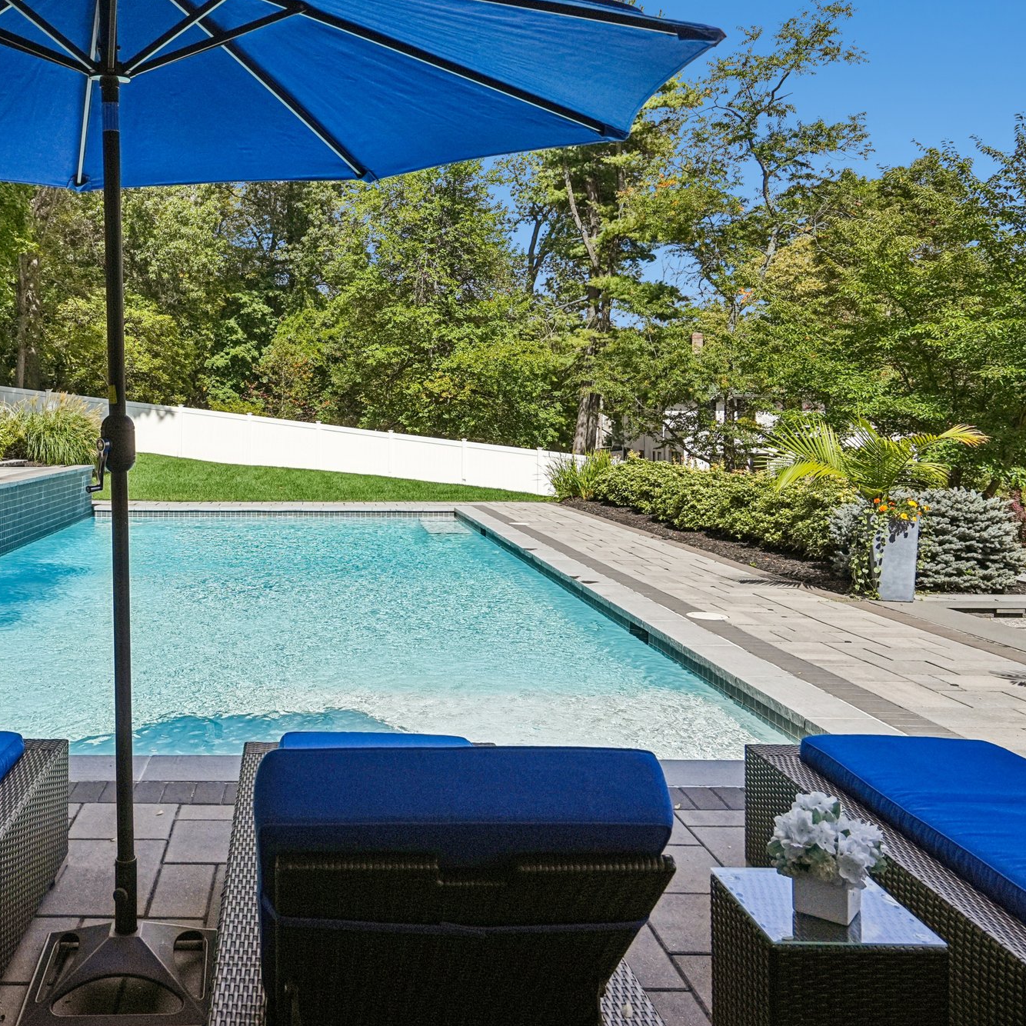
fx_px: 1006
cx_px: 276
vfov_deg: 54.0
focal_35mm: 30
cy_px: 506
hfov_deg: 52.0
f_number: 8
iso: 1600
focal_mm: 23
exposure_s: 1/5000
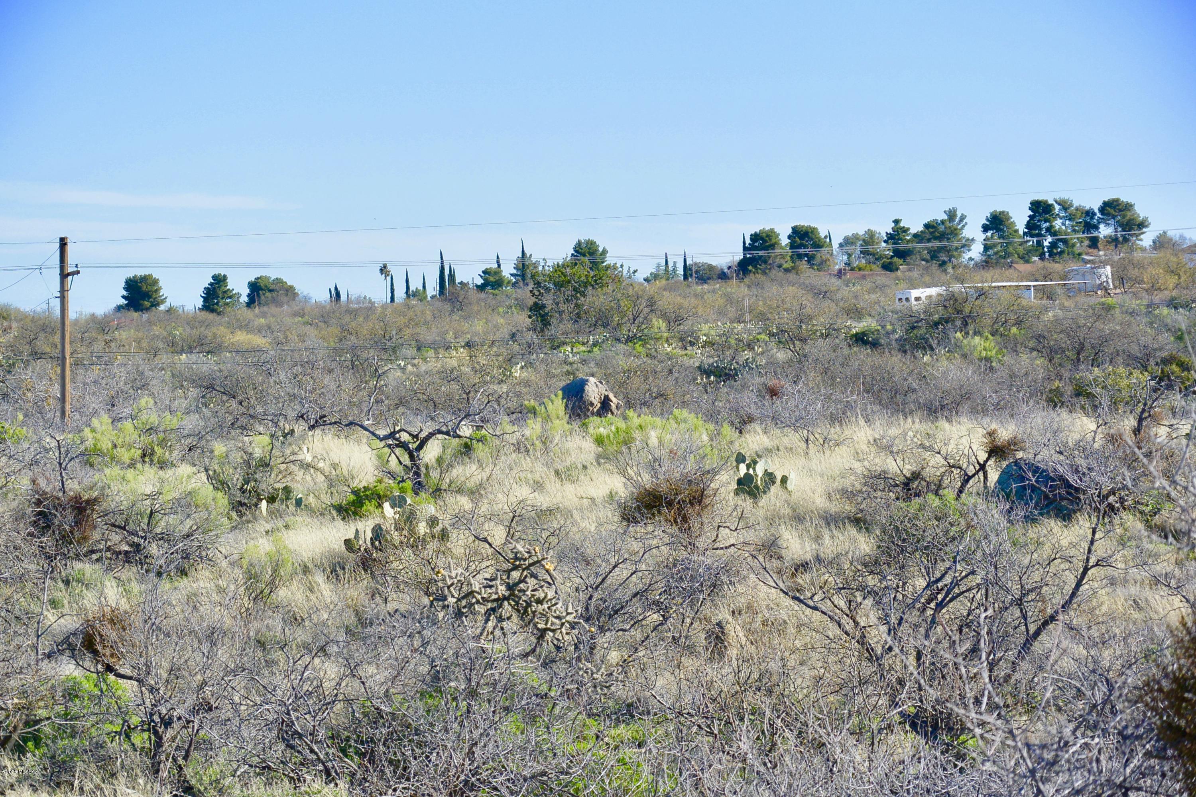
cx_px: 598
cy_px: 398
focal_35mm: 133
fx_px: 4418
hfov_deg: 15.4
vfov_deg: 10.3
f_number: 5
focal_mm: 49.3
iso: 160
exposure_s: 1/800
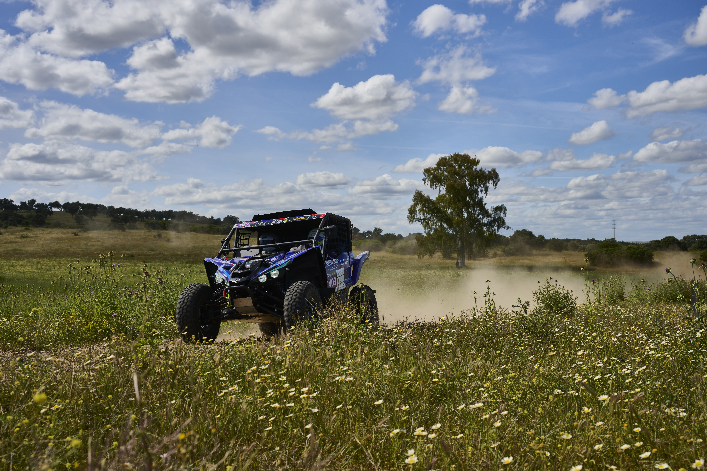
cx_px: 354
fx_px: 825
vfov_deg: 31.9
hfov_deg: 46.4
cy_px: 236
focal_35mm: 42
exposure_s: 1/1250
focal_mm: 42
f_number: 5.6
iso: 110
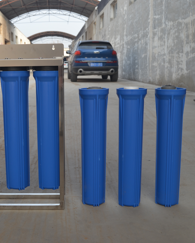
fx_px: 351
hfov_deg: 30.7
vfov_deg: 38.3
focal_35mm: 49
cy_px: 121
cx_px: 61
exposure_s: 1/125
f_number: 5.6
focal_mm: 23
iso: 100
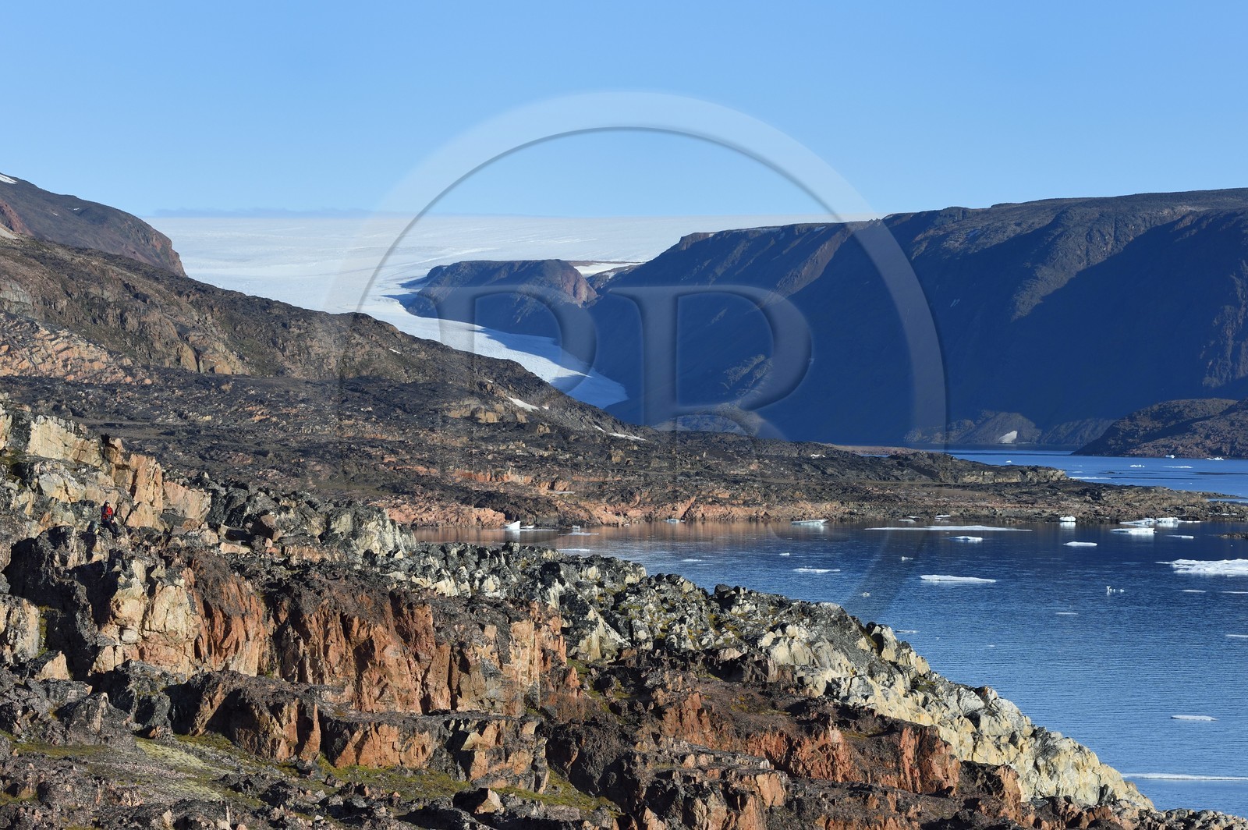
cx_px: 624
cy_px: 415
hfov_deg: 12.5
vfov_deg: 8.3
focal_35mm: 165
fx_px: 5715
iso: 200
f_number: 14
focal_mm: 165
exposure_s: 1/250
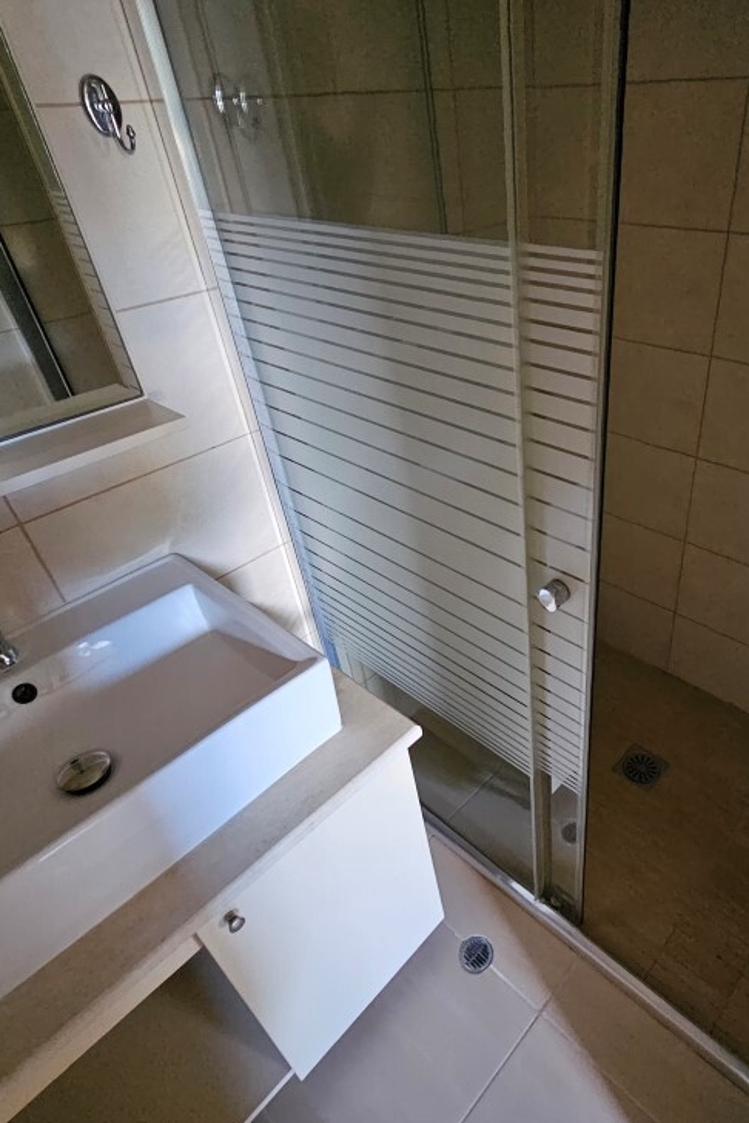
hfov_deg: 62.1
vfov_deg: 86.9
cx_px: 529
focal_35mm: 19
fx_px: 593
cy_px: 565
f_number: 2.2
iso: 1250
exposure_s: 1/25
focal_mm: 2.2
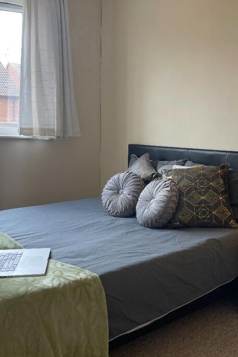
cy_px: 164
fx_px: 396
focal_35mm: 40
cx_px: 138
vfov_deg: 48.4
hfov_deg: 33.4
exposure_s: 1/100
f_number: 1.6
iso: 32
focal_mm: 5.1
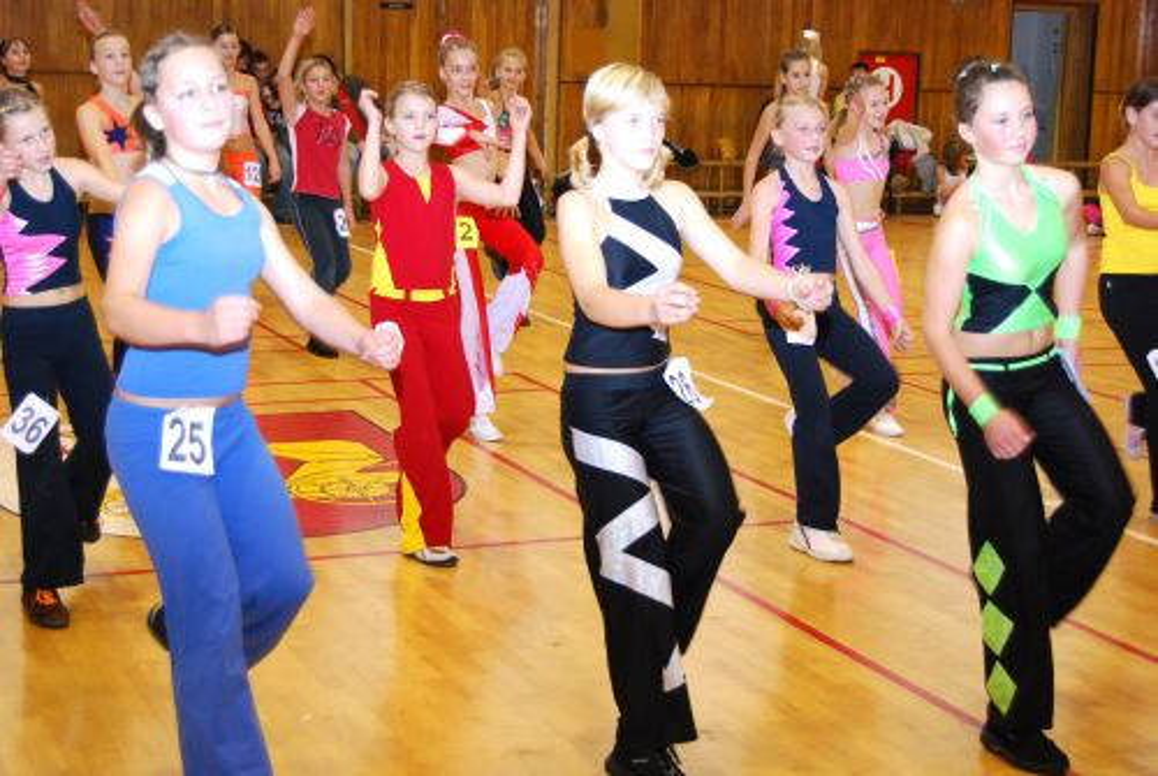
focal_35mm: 63
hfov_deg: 31.8
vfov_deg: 21.6
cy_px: 388
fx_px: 2029
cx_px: 579
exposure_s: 1/100
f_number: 5.3
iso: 800
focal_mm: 42
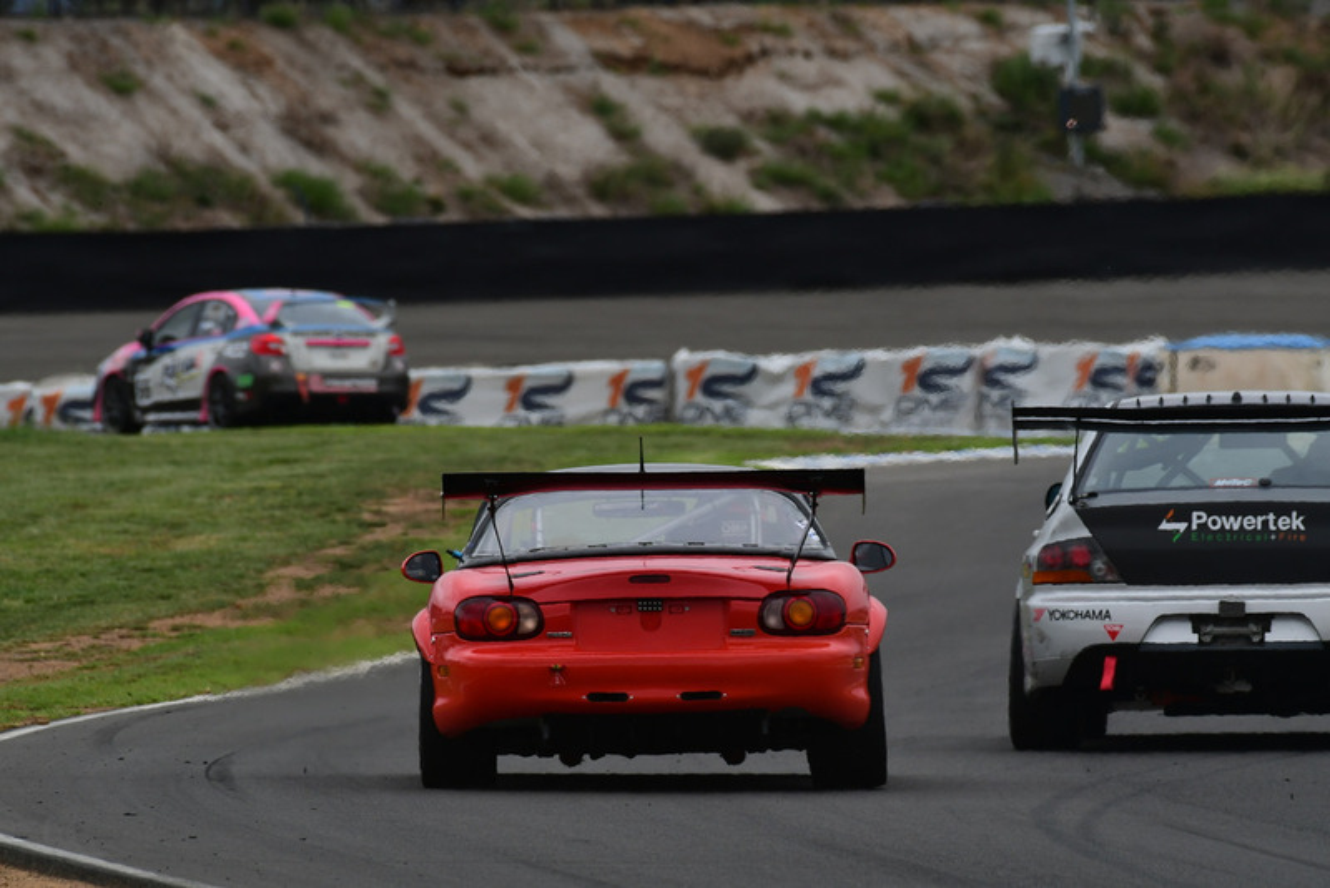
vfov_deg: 1.9
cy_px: 444
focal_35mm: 720
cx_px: 665
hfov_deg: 2.9
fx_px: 26608
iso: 320
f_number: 10
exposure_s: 1/640
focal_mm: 480
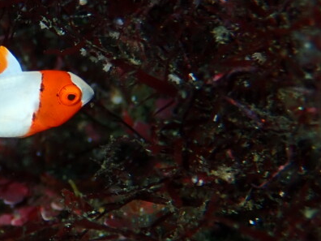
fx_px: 1920
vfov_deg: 7.2
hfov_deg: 9.5
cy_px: 105
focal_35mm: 207
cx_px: -2
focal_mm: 14.41
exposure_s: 1/160
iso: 200
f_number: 5.6
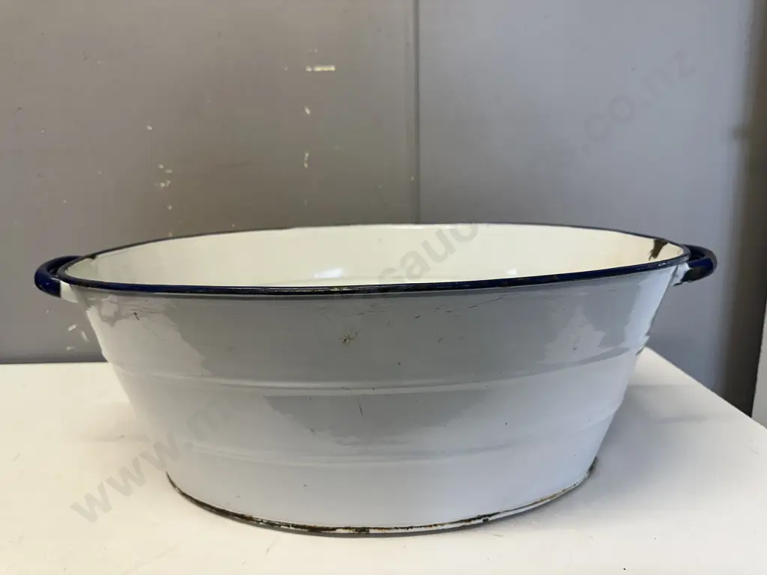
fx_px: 532
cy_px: 288
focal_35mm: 24
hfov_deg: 71.6
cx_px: 384
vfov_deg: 56.8
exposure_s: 1/100
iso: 80
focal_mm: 6.86
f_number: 1.78
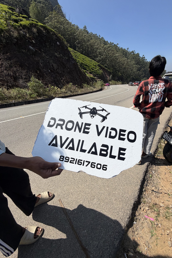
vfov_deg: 100.4
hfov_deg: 77.1
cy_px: 128
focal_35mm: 15
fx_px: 107
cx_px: 94
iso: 20
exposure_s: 1/1312
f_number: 2.2
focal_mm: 2.22
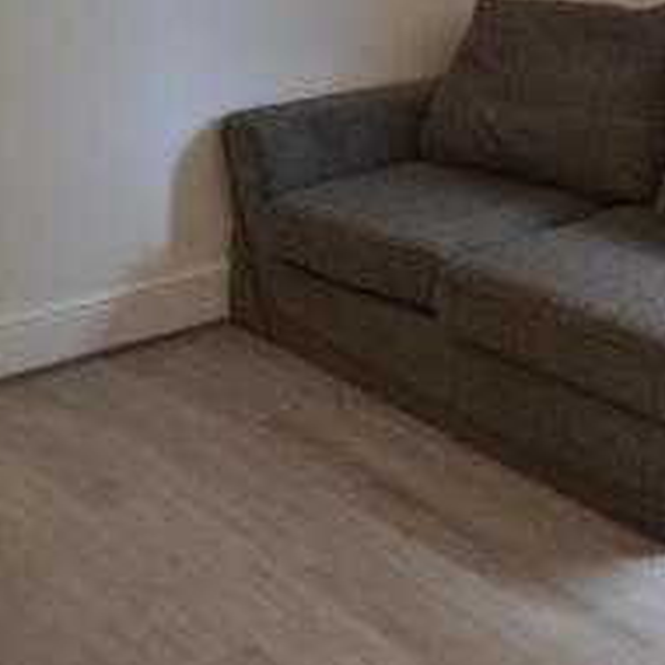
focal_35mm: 67
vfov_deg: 25.6
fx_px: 1458
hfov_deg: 24.9
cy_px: 236
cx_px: 606
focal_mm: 21
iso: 100
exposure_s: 1/10
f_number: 3.8
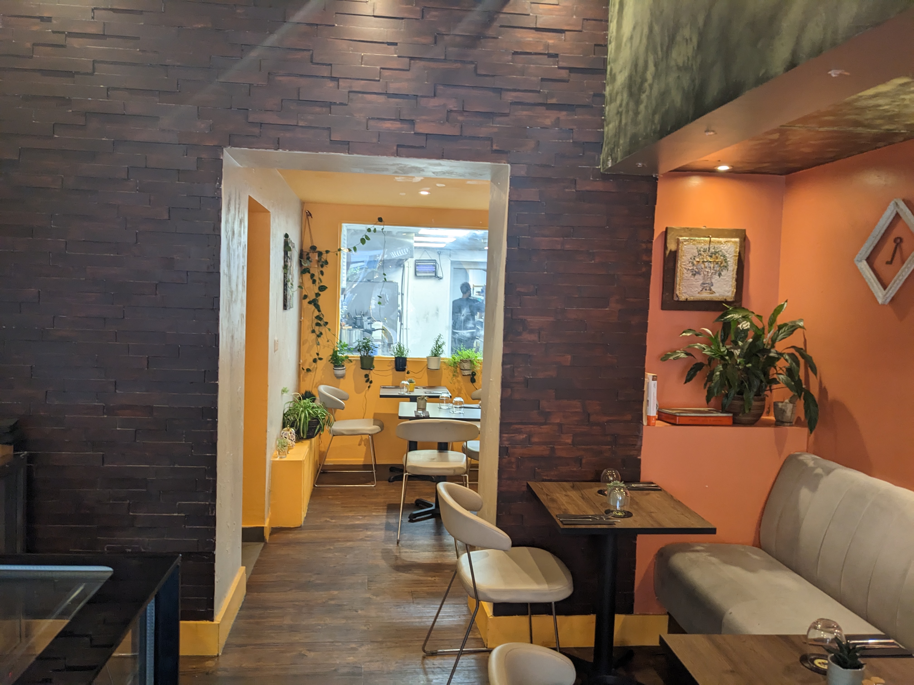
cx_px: 457
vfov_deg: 51.4
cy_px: 342
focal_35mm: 27
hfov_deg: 65.3
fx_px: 713
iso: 66
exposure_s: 1/49.9
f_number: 1.73
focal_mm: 4.38
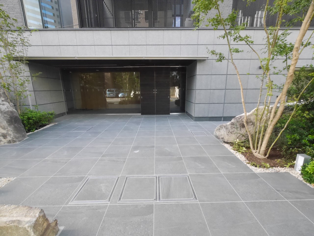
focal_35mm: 14
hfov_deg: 102.1
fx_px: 127
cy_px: 118
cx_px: 157
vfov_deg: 85.7
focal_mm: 7
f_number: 18
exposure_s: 1/50
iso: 3200
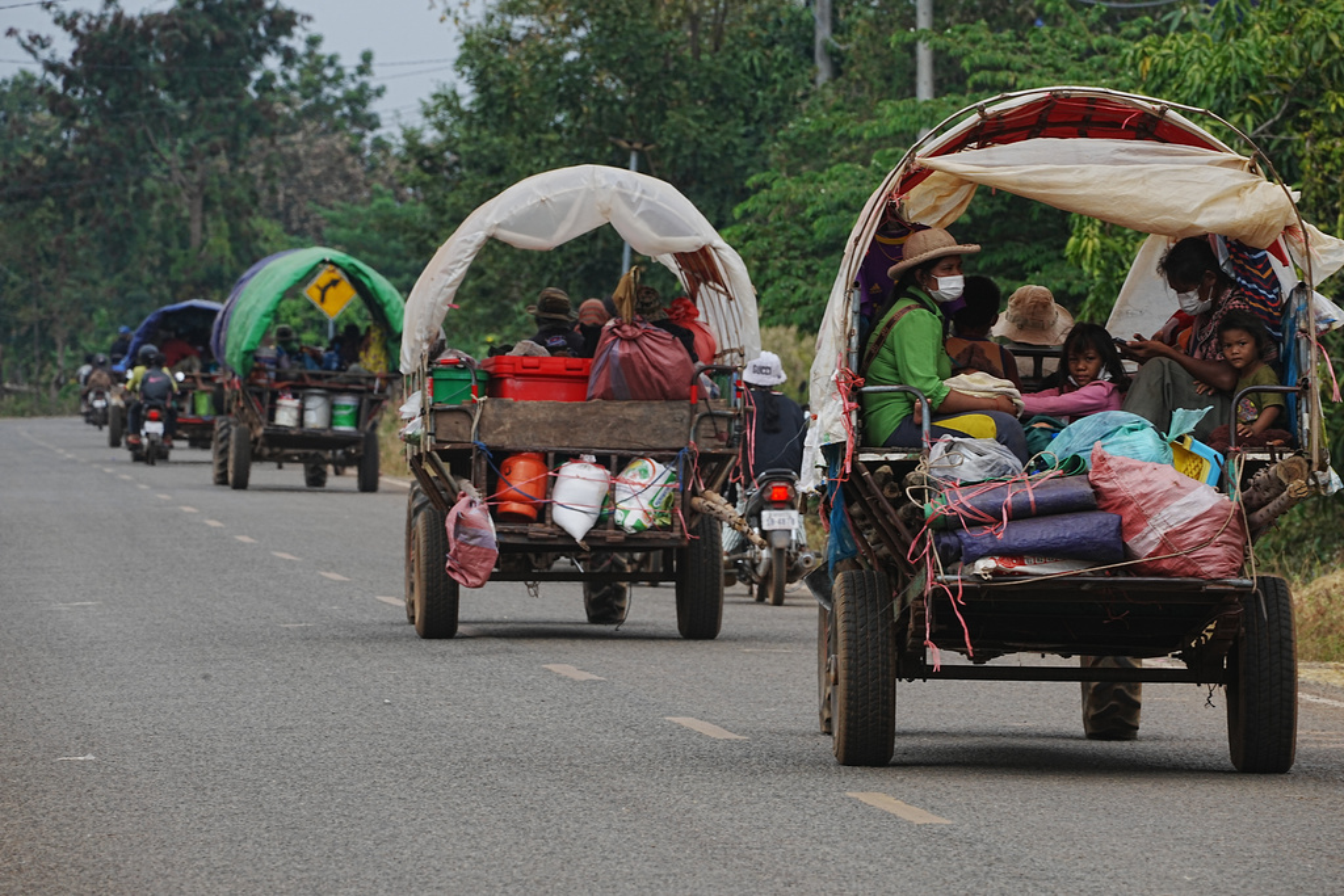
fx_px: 13366
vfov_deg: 3.8
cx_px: 672
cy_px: 448
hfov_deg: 5.8
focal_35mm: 358
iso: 400
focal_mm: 358
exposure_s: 1/400
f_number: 16
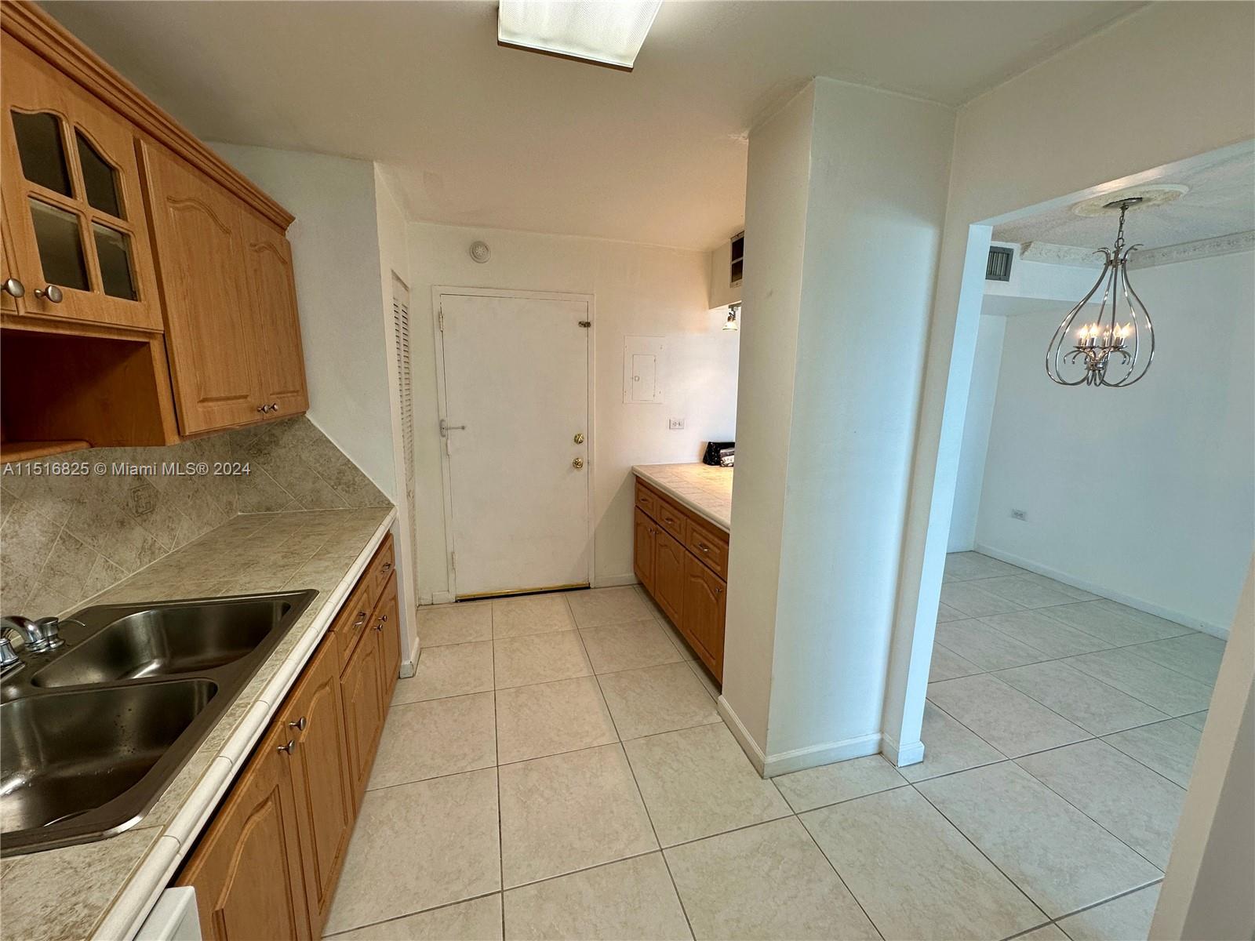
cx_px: 628
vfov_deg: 85.7
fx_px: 508
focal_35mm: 14
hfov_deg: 102.1
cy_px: 470
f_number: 2.2
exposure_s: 1/120
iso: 100
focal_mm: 2.22
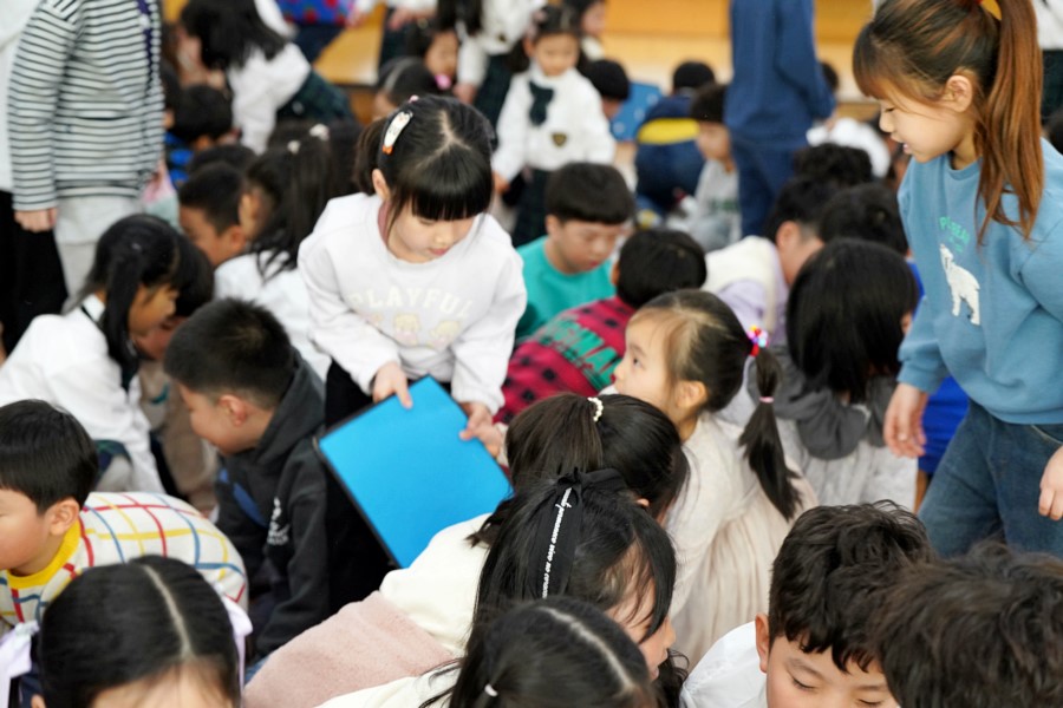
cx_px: 532
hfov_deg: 28.8
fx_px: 2067
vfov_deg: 19.5
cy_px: 354
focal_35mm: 70
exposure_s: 1/160
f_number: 4
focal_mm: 70
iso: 1600
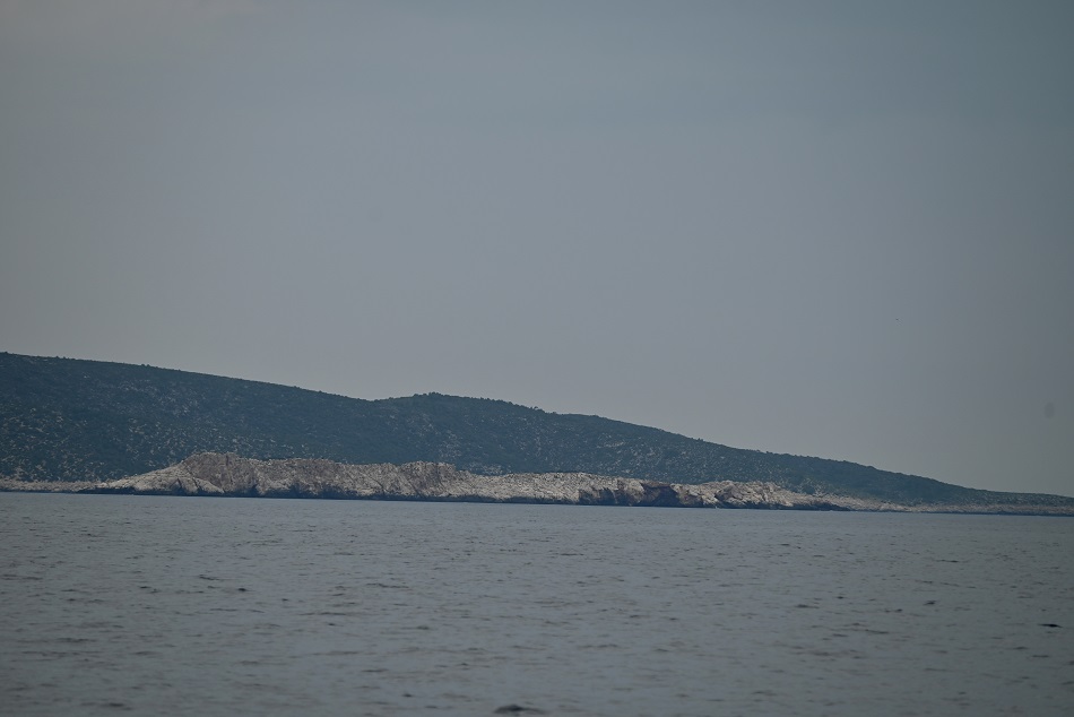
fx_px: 5968
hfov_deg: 10.3
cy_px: 358
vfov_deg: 6.9
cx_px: 537
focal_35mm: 200
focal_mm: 200
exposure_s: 1/1000
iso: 140
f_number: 5.6
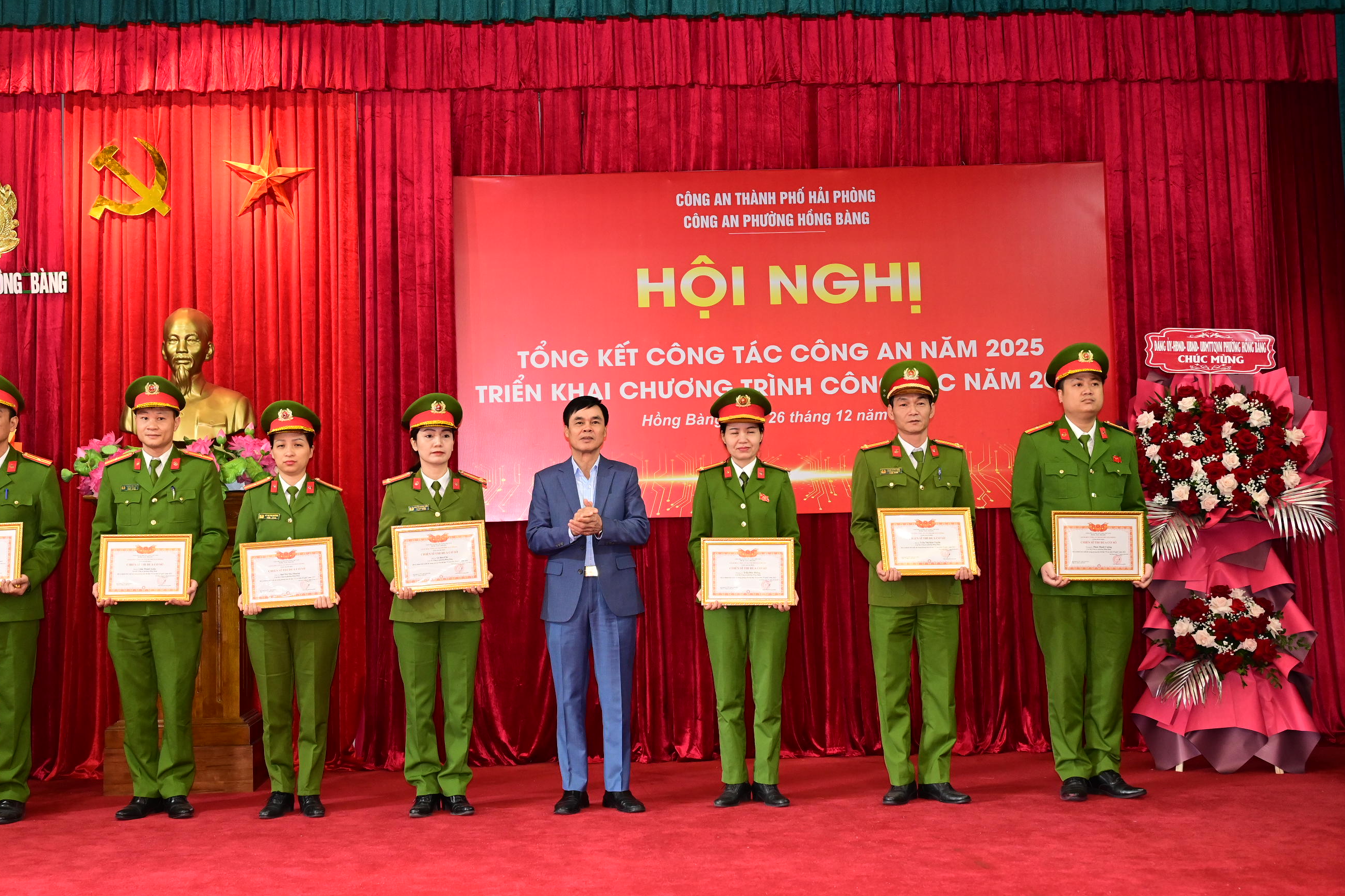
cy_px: 449
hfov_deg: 44.4
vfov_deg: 30.5
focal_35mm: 44
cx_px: 574
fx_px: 1644
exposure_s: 1/160
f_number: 4
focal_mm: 38
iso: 2500
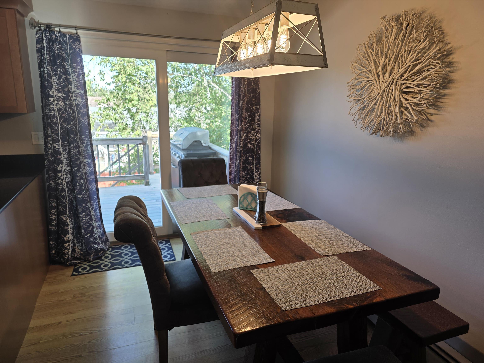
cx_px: 242
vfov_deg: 58.9
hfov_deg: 73.9
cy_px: 182
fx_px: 322
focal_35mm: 23
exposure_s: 1/120
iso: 50
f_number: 1.7
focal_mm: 6.3
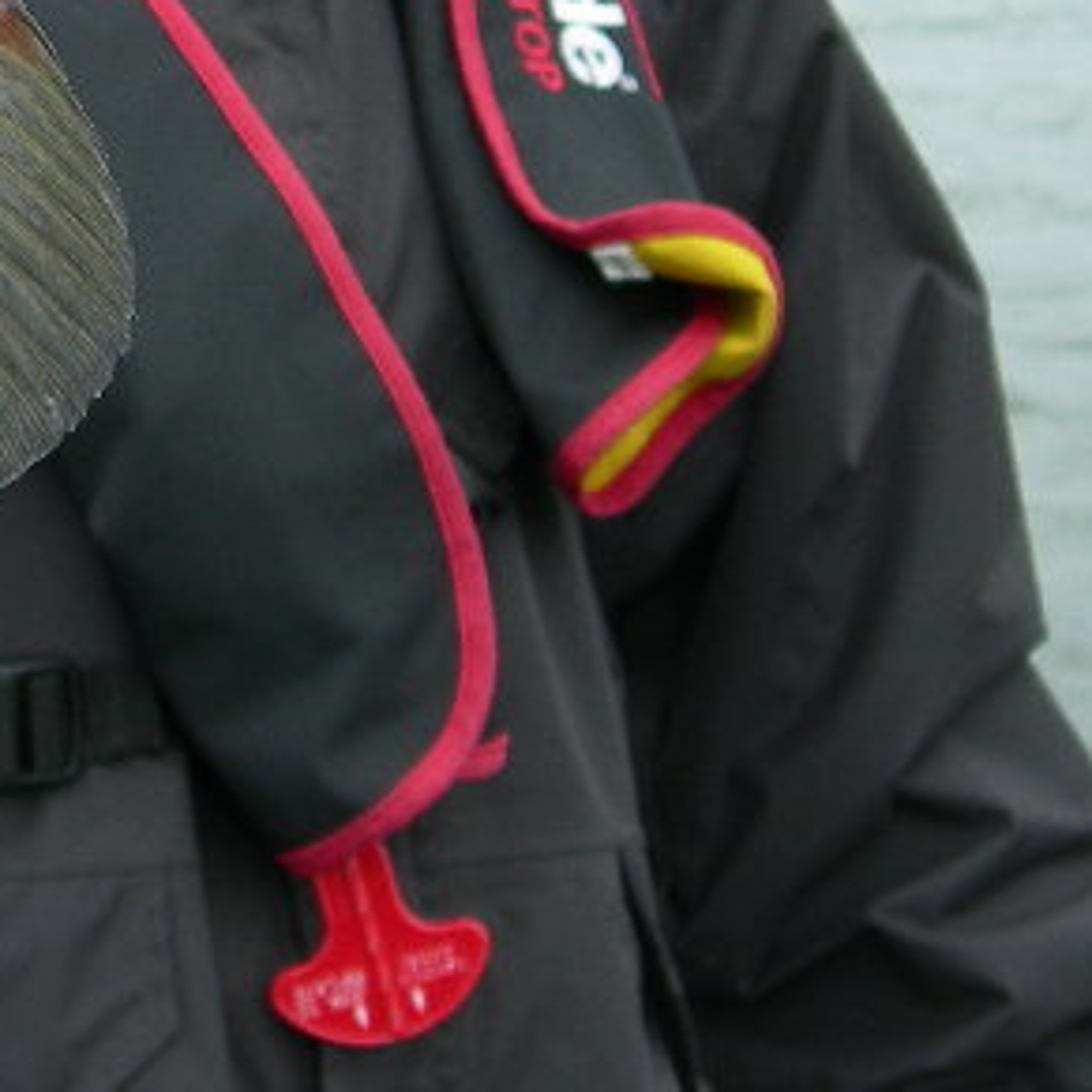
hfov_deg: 14.5
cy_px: 41
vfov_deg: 14.6
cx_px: -86
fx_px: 4211
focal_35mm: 118
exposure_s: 1/470
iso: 50
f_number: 2.8
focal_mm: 7.8
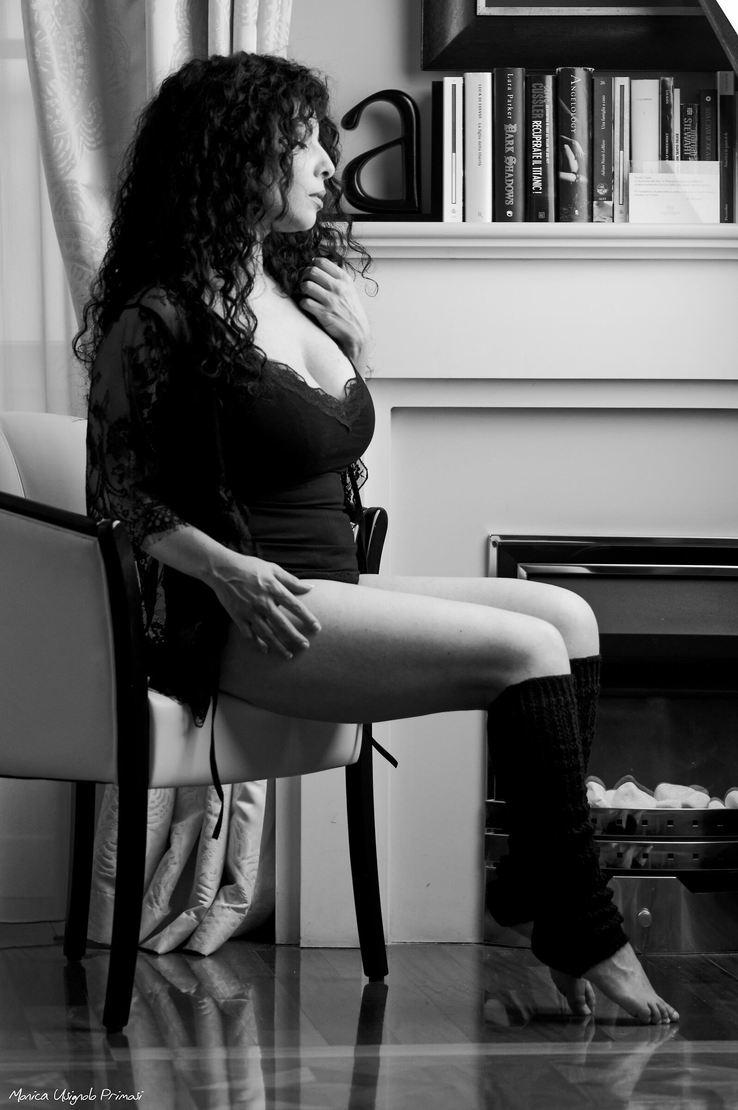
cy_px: 555
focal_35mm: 150
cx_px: 369
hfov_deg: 9.1
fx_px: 4620
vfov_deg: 13.7
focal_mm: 100
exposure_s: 1/125
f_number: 2.8
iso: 400
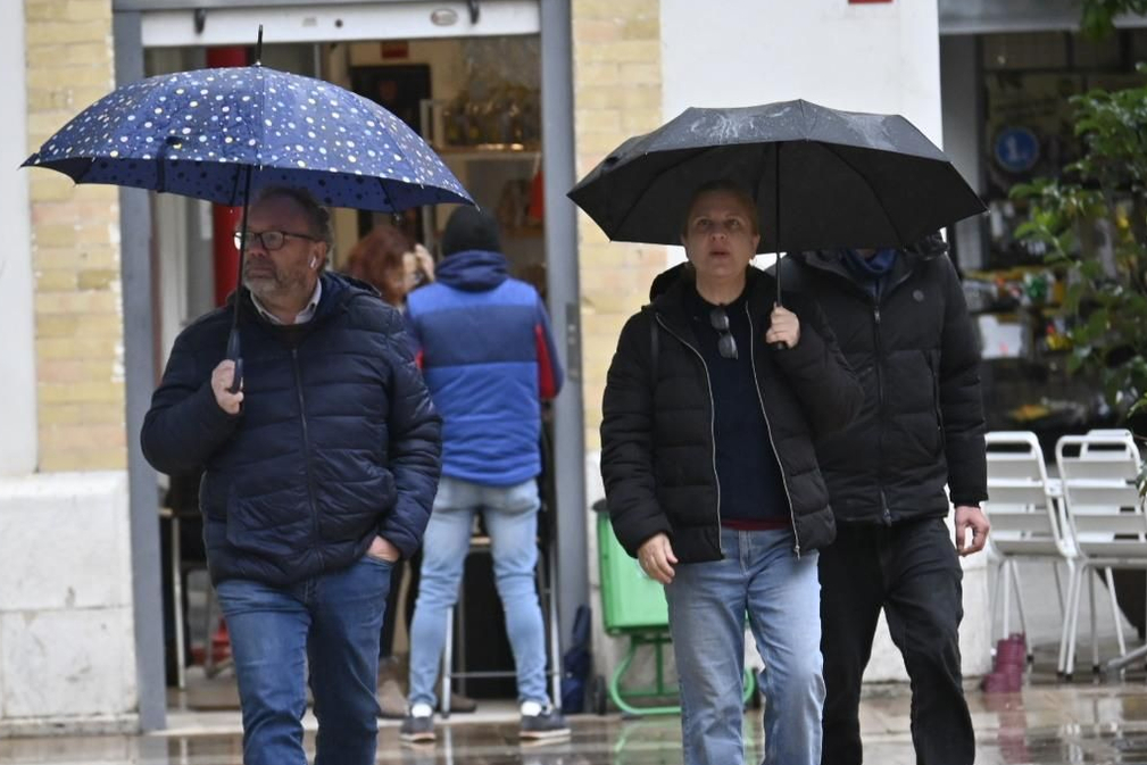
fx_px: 11751
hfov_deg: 5.6
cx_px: 463
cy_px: 526
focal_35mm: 369
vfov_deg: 3.7
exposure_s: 1/250
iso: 1000
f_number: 5.3
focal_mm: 155
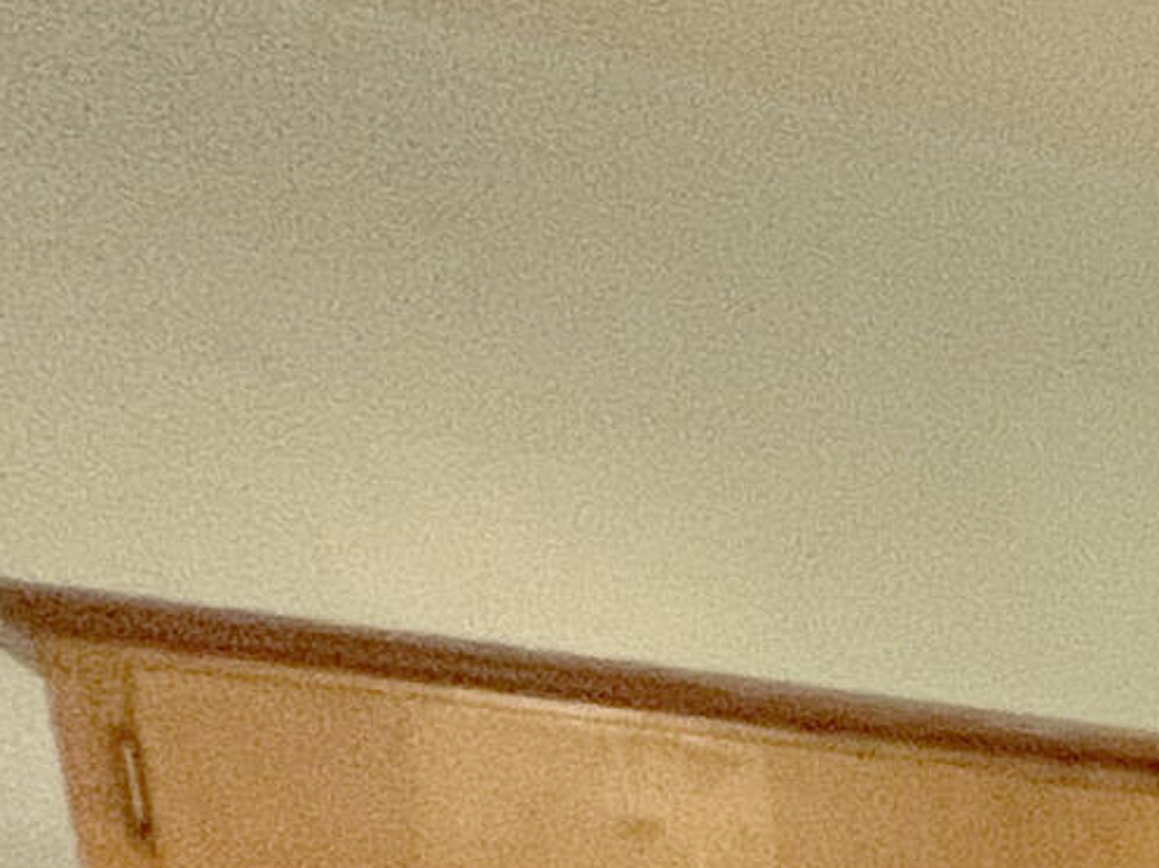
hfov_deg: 12.3
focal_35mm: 79
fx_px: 2644
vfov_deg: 13.4
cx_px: 3306
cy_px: 2128
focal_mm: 1.57
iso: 160
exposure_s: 1/60
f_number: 1.8
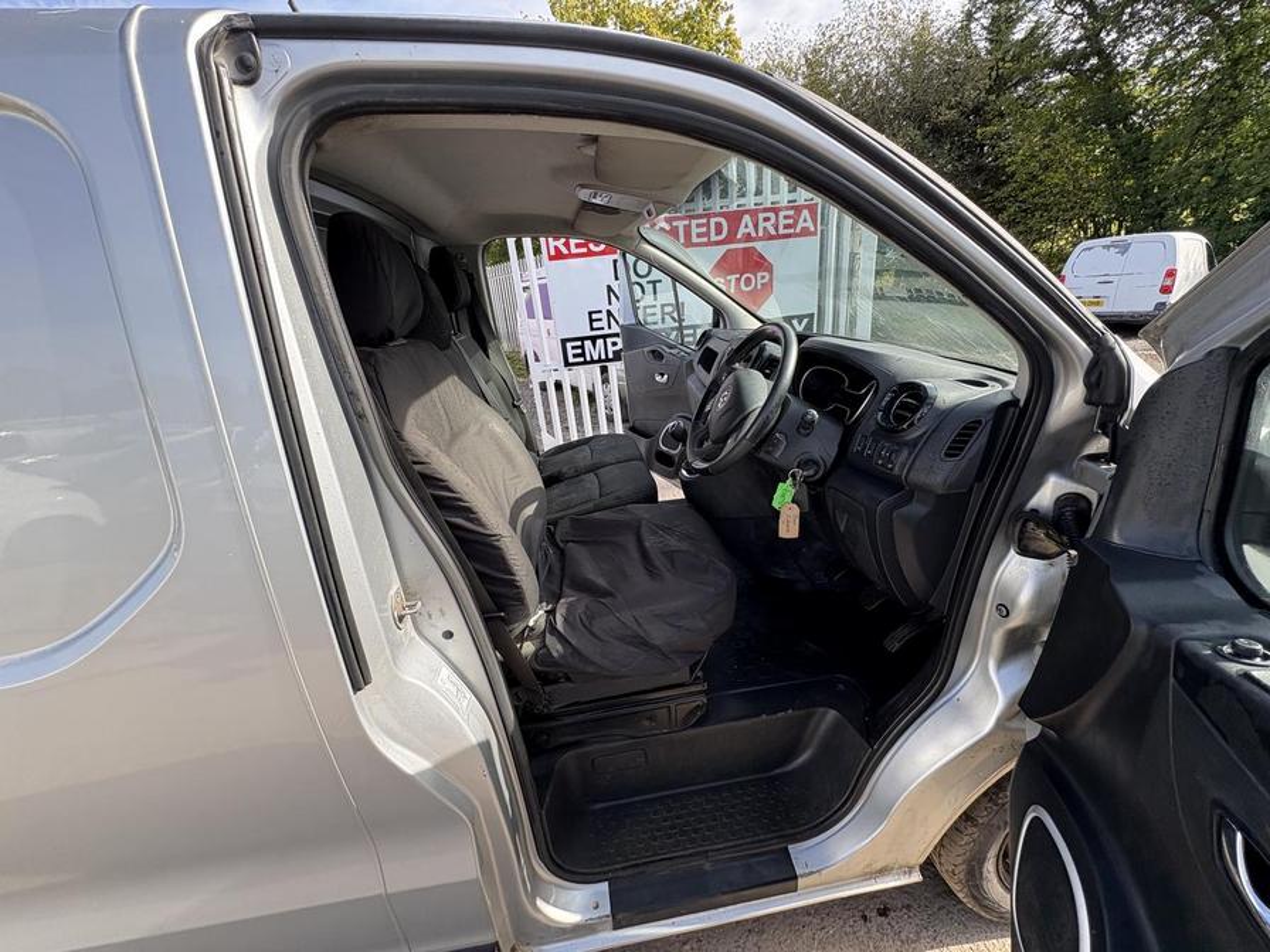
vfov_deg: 85.7
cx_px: 635
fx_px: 514
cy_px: 476
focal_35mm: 14
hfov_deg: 102.1
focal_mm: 2.22
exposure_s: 1/296
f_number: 2.2
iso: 40
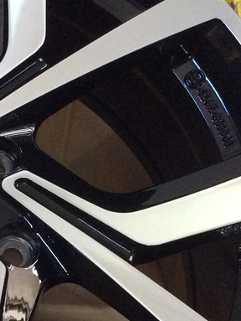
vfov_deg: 19.4
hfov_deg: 14.3
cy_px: 251
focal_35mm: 100
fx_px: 927
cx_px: -63
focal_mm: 3.3
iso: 160
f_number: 2.4
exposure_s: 1/25
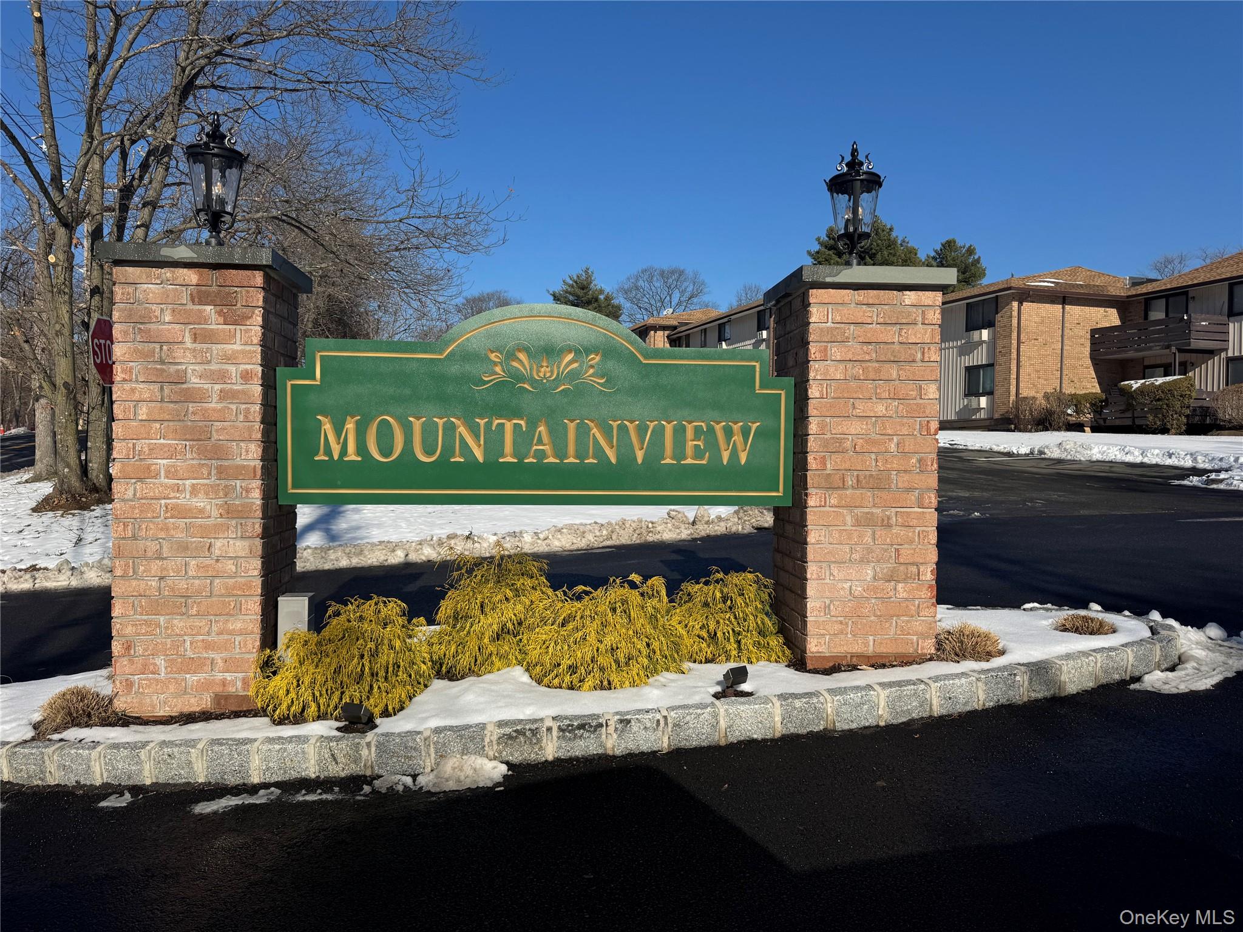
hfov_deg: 71.6
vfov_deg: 56.8
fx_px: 862
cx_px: 622
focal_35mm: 24
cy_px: 466
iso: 80
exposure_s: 1/7937
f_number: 1.78
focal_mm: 6.76
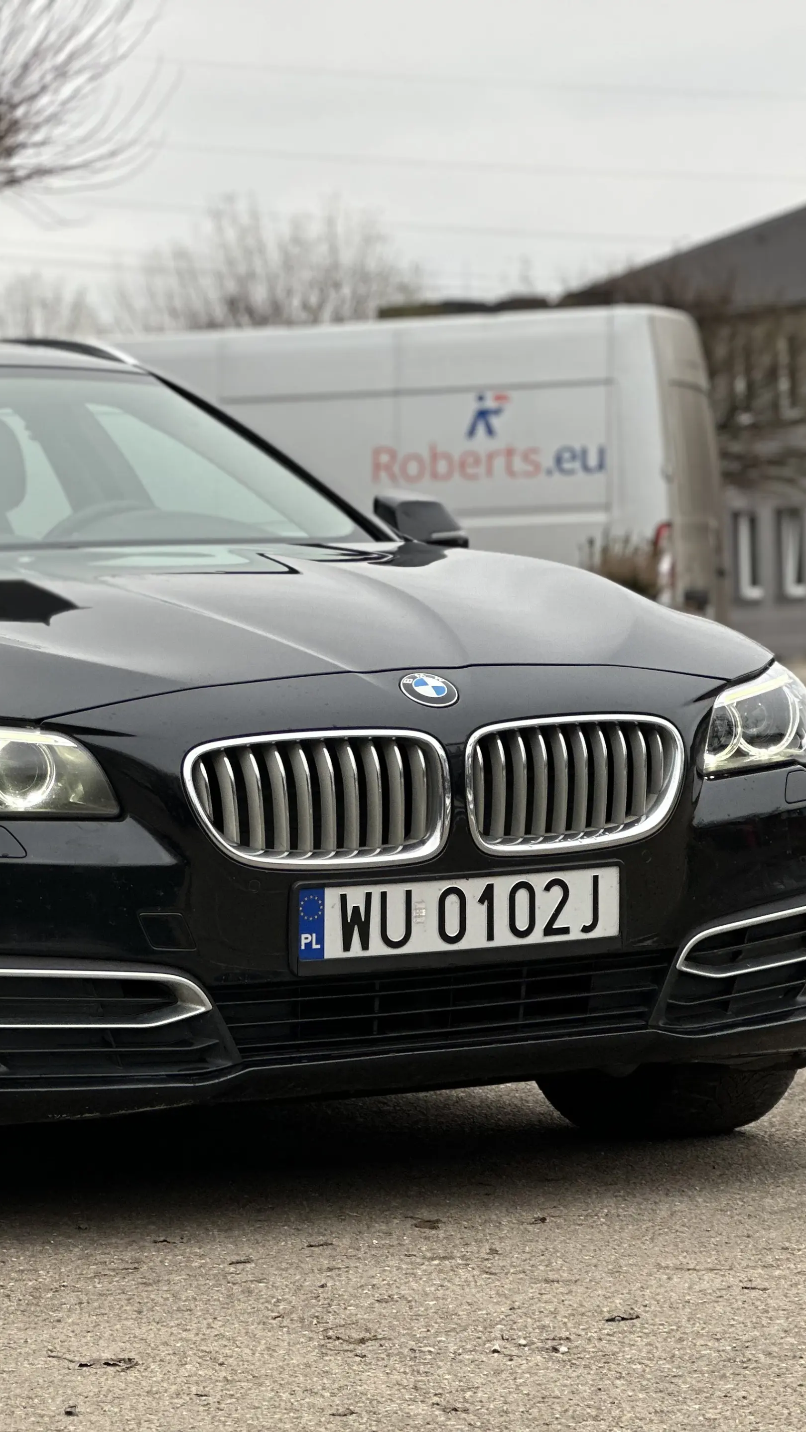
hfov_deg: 10.7
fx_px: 4255
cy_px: 716
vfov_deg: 19.1
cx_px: 0
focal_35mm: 112
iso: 40
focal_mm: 9
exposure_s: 1/84
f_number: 2.8
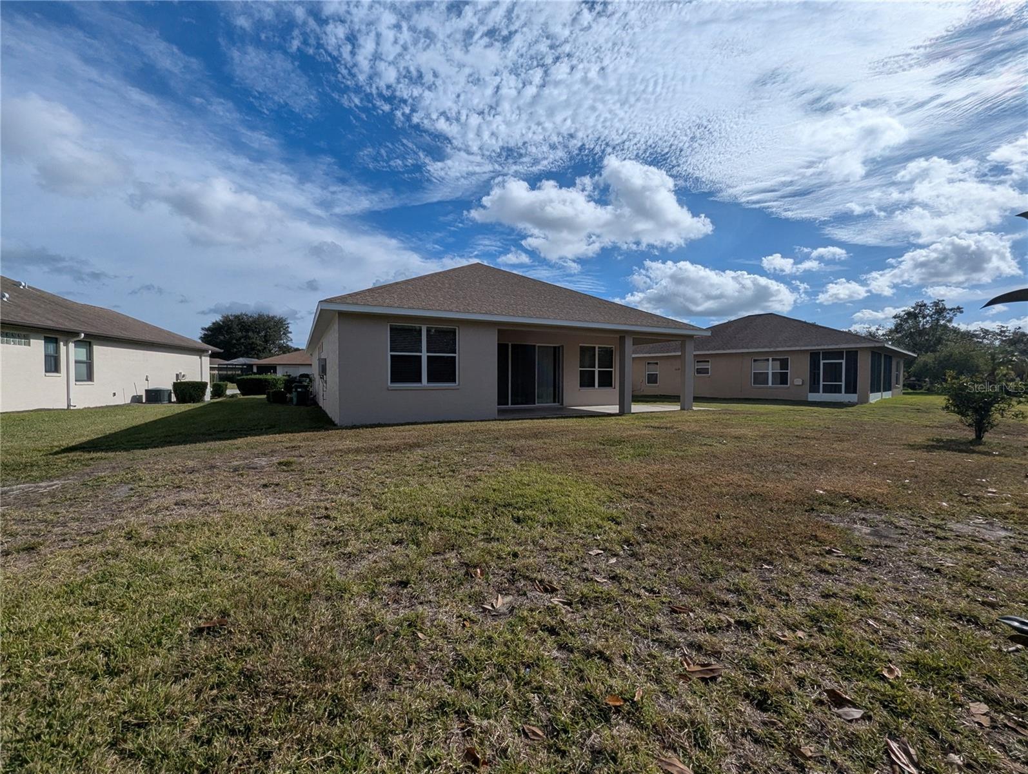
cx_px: 514
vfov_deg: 90.1
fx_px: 387
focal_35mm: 13
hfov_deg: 106.1
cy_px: 387
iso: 47
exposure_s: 1/5319
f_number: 2.2
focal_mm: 1.95
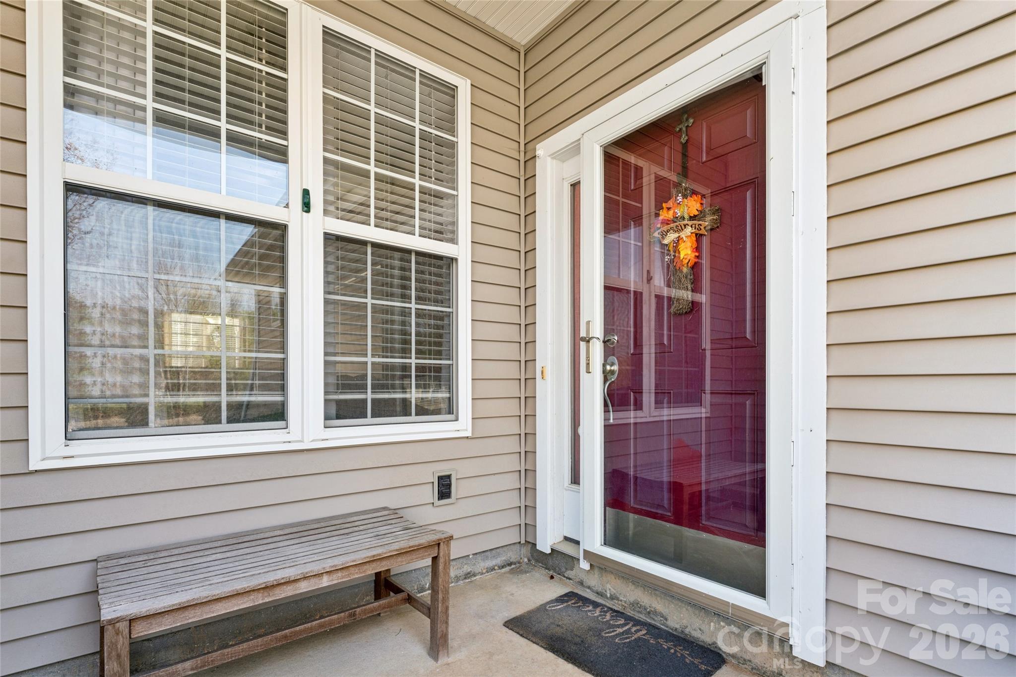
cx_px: 508
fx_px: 463
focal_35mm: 16
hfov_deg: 95.3
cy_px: 338
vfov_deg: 72.4
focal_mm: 16.4
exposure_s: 1/8
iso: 100
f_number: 13
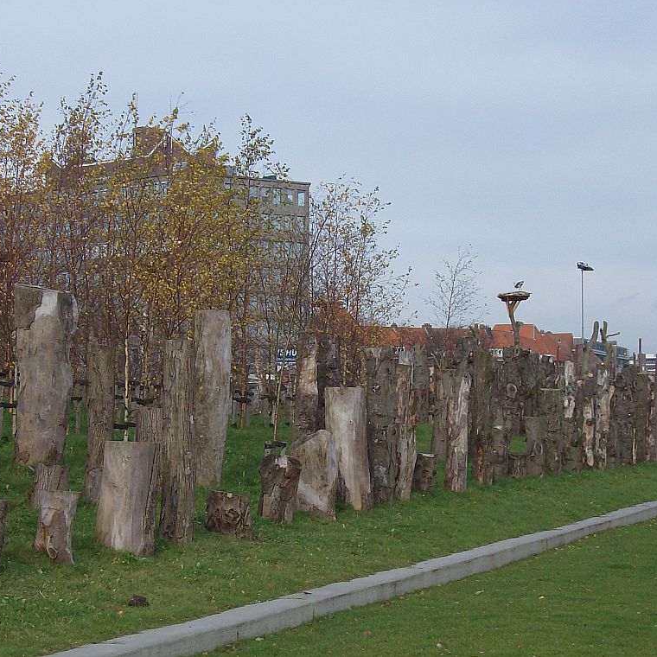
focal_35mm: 101
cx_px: 319
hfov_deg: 17.2
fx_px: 2169
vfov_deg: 17.2
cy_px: 328
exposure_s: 1/243
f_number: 6.9
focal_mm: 14.1
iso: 100
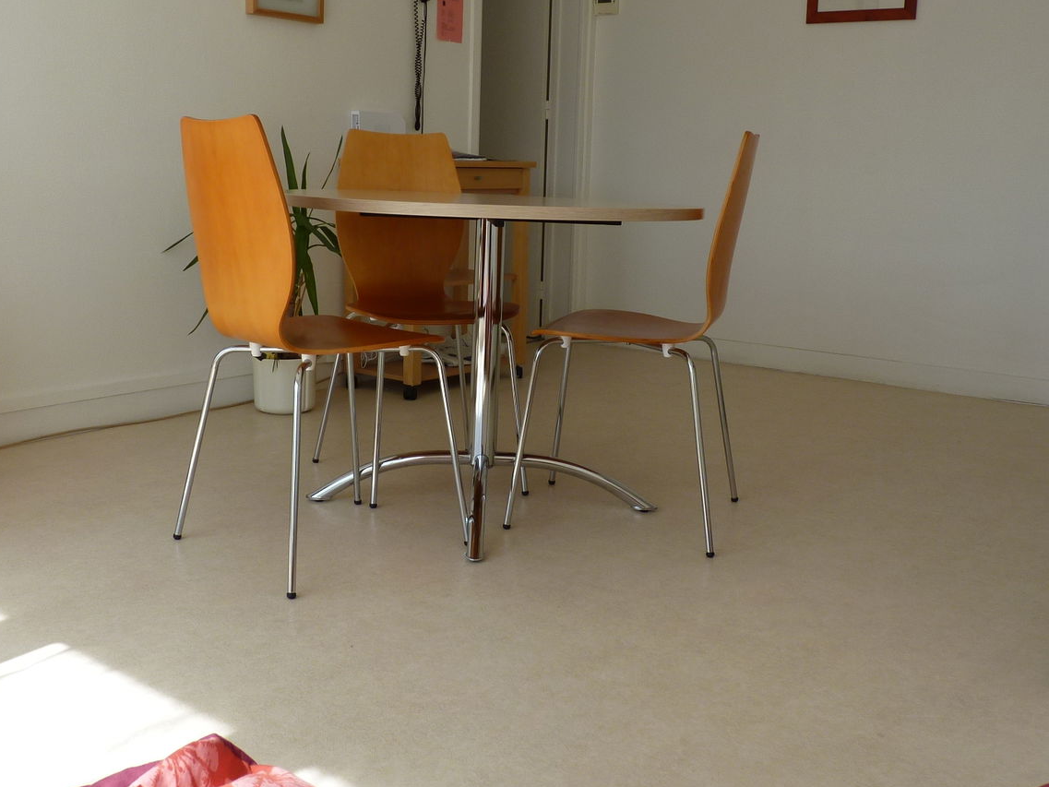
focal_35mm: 38
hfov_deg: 48.9
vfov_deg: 37.6
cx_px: 489
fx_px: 1152
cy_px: 324
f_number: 4
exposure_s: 1/125
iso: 80
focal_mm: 4.8
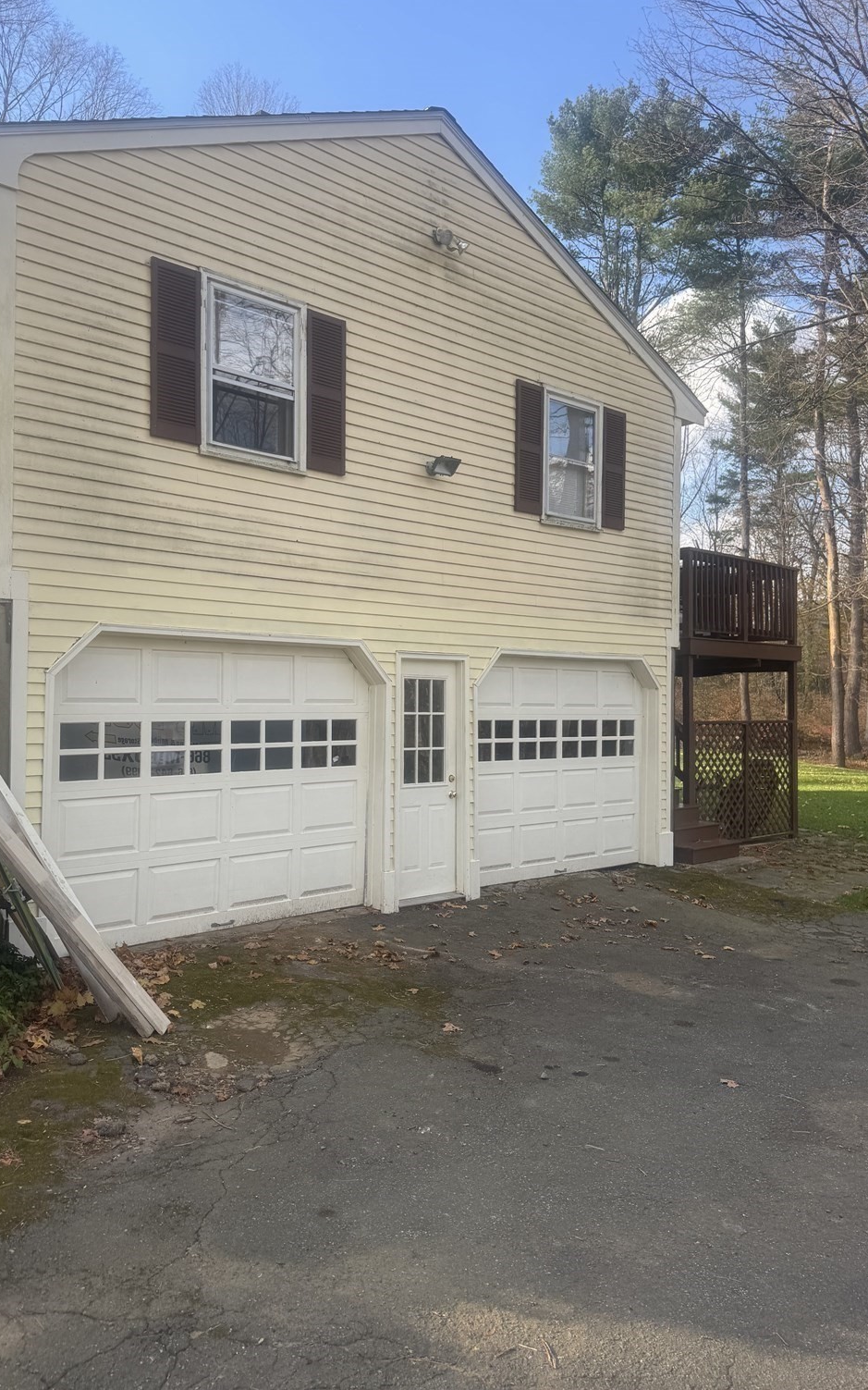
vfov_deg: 70.4
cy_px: 681
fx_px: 984
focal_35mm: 26
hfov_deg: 47.5
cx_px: 393
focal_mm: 6.76
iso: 80
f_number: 1.78
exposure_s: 1/864
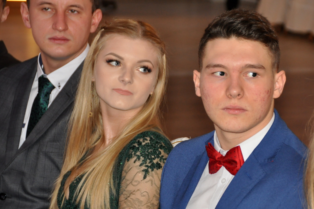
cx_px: 157
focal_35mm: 153
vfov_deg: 9.0
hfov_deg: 13.4
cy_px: 104
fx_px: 1334
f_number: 5.6
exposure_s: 1/60
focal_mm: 102
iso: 800
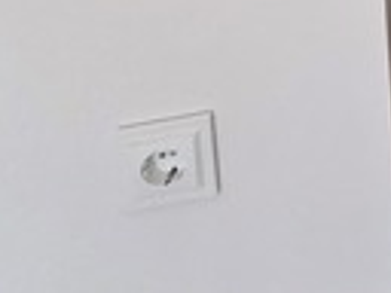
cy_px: -842
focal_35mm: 104
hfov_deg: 11.3
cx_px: 1170
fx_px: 1175
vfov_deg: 8.4
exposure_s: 1/200
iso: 320
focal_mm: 2.2
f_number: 1.9
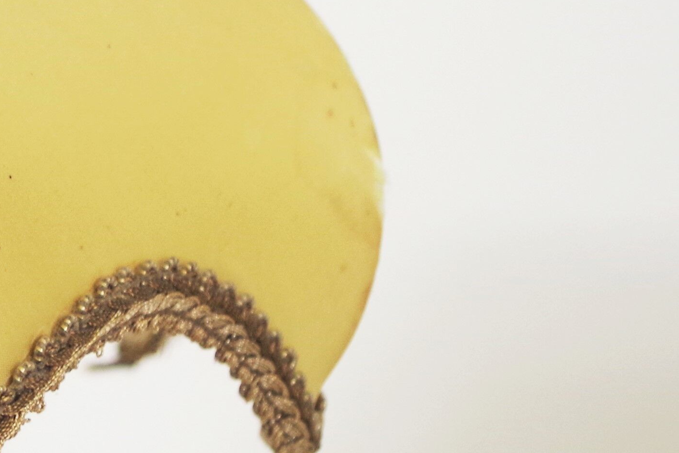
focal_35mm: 166
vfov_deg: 8.1
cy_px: -214
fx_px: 3131
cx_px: -548
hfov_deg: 11.5
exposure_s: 1/60
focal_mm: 26.25
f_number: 4
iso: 200
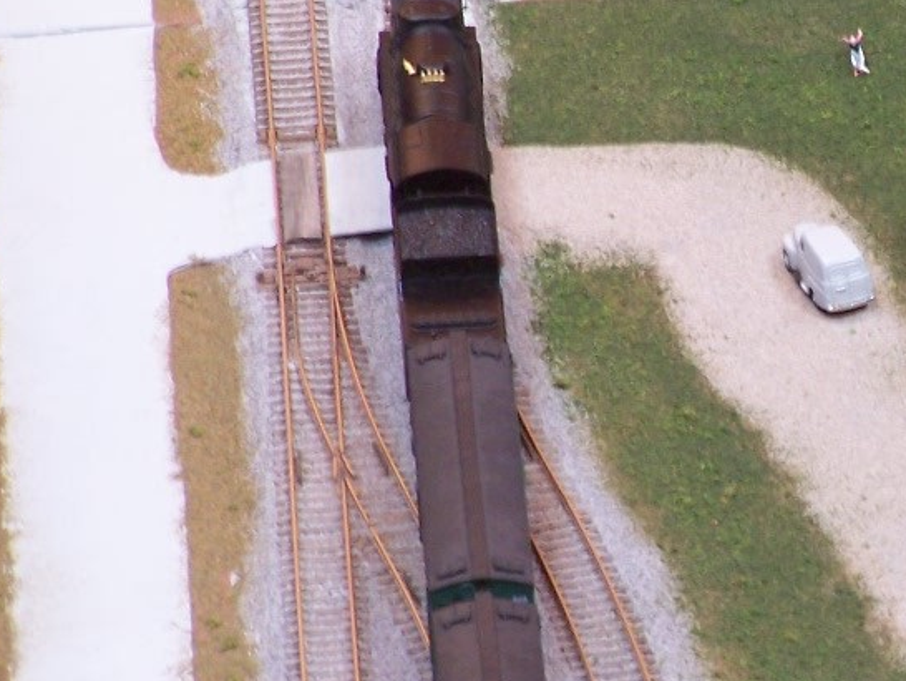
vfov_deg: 2.6
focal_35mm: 567
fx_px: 14847
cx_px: 976
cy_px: 266
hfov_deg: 3.5
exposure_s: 1/10
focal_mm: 42.8
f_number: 3.6
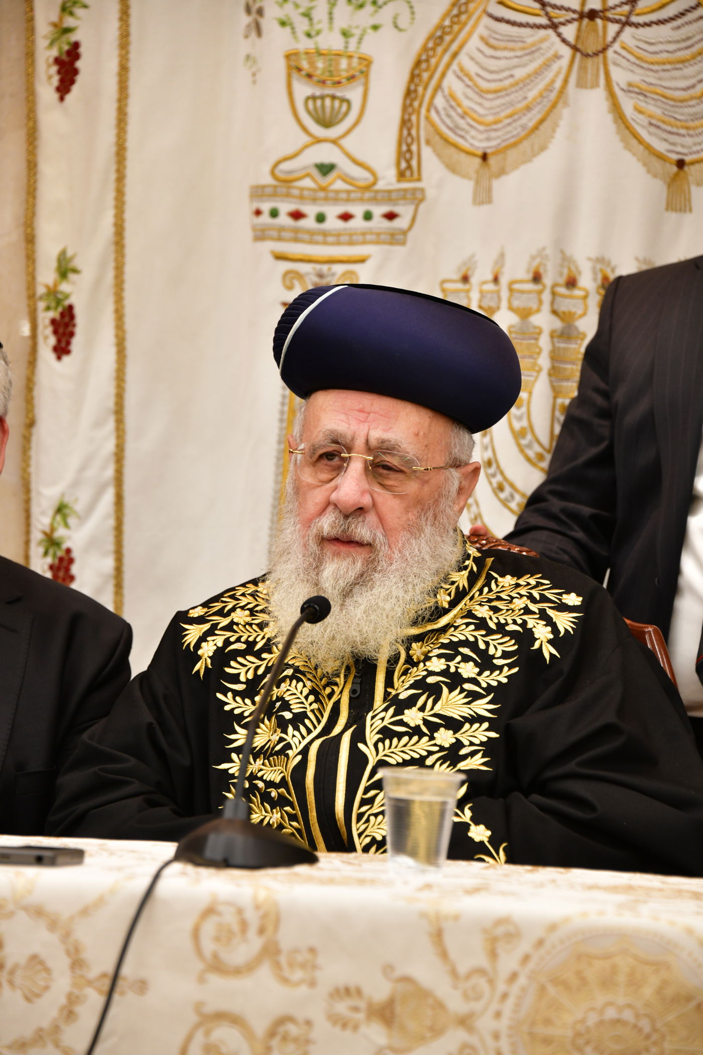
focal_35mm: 145
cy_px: 528
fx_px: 4247
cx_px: 352
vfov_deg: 14.2
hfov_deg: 9.5
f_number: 5.6
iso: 1600
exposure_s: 1/100
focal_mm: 145
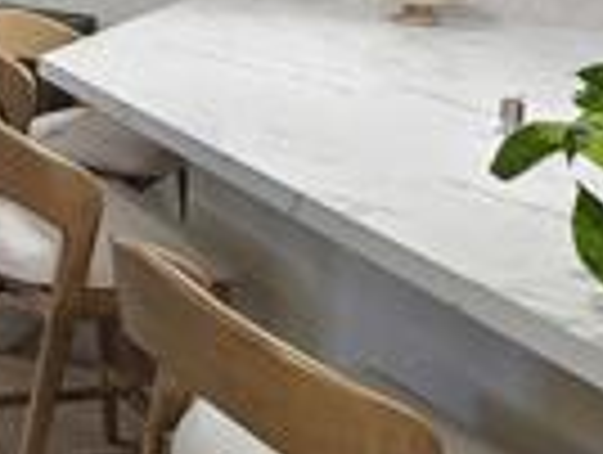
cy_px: -45
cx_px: -288
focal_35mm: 62
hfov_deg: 24.6
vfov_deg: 22.4
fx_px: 1082
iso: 125
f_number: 2.2
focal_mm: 2.2
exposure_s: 1/60
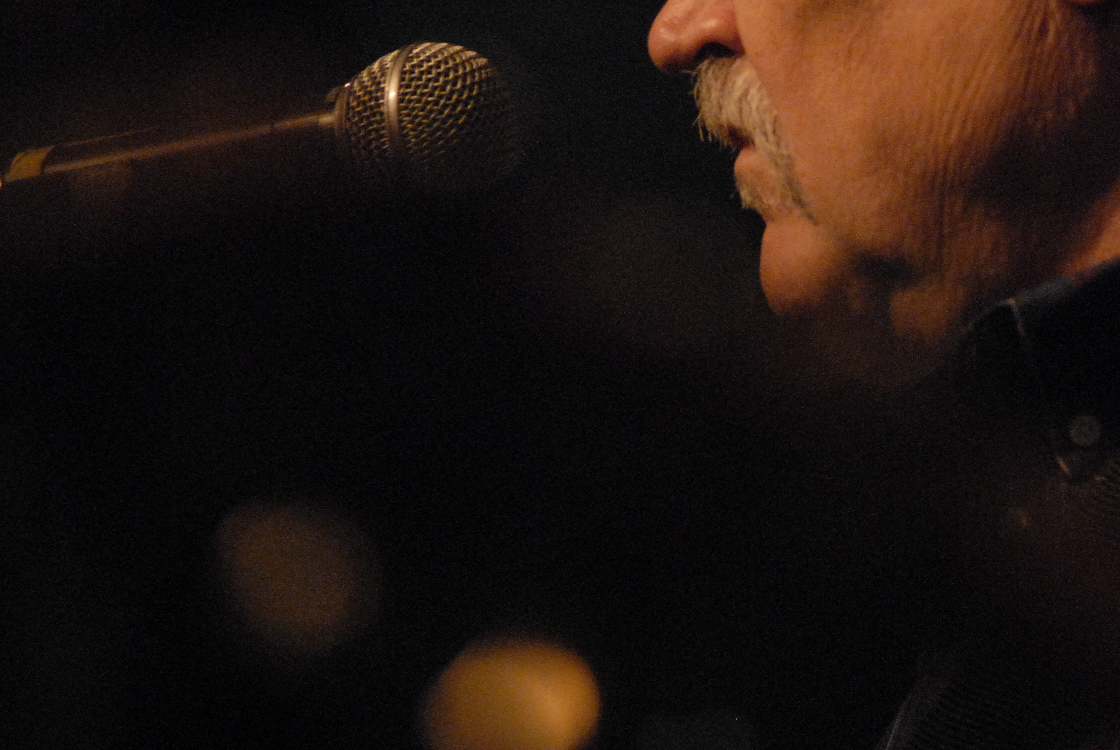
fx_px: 10088
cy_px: 159
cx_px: 872
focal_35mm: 324
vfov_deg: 4.3
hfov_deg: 6.3
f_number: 2.8
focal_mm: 125
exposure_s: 1/25
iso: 1600
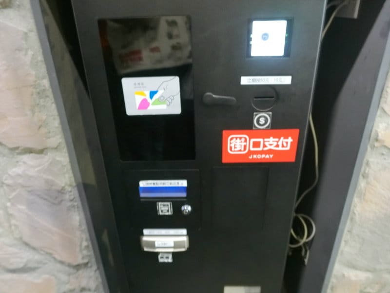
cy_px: 146
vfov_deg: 54.9
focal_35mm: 25
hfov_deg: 69.4
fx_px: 282
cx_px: 195
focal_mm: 5.4
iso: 400
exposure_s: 1/5
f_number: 2.8
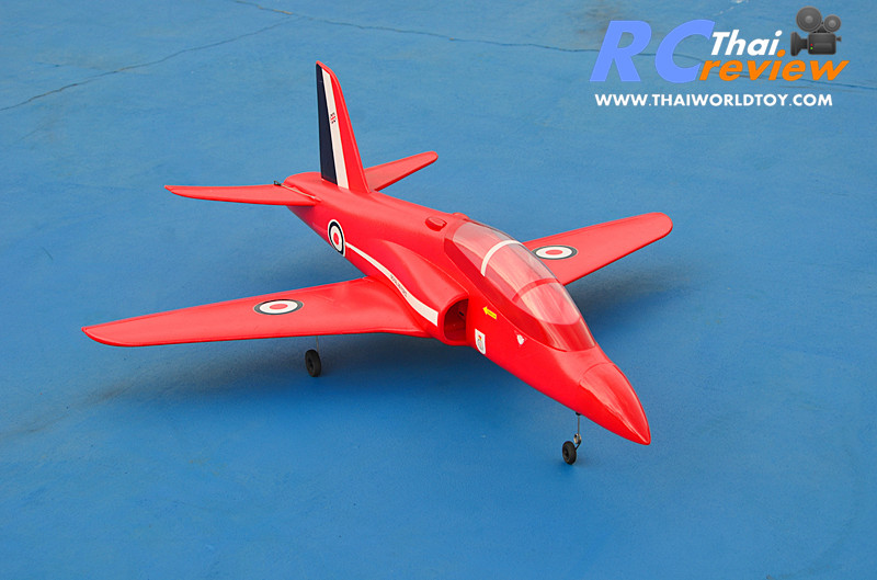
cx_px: 438
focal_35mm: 84
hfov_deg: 24.3
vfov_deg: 16.2
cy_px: 290
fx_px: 2041
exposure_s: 1/200
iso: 100
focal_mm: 56
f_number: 5.6
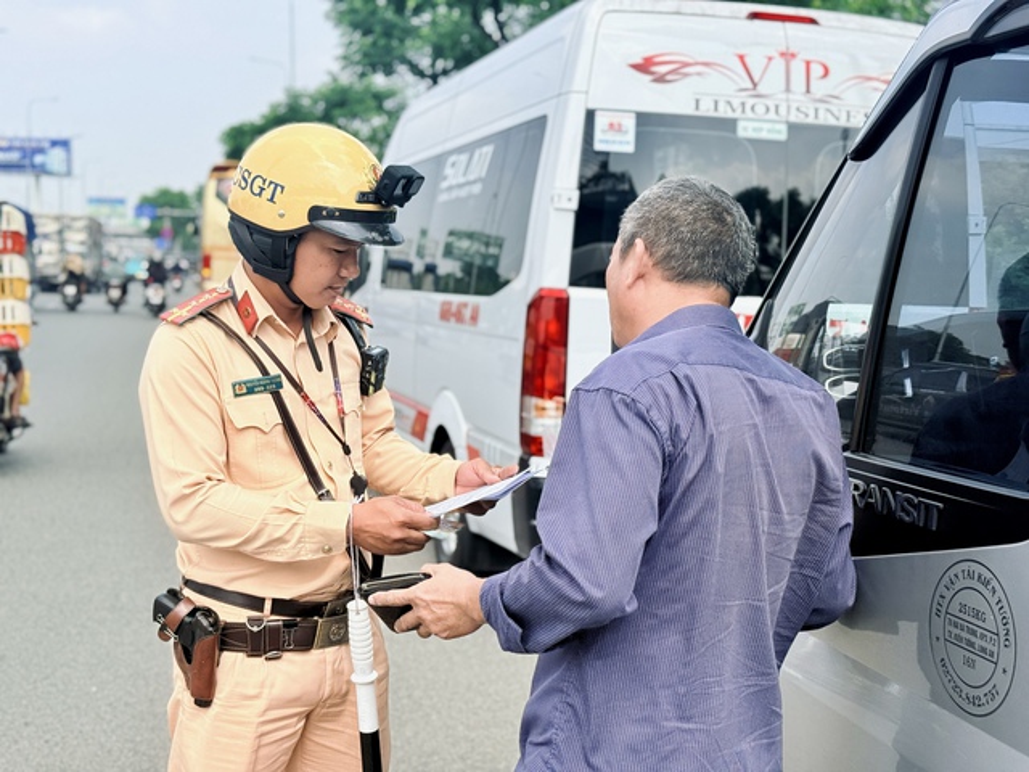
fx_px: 1427
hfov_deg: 39.7
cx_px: 514
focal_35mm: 48
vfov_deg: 30.3
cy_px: 386
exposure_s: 1/2762
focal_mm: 6.76
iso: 80
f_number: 1.78
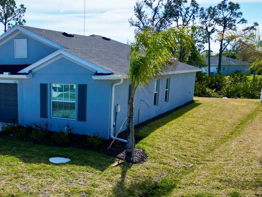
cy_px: 141
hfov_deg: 42.3
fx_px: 318
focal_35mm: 42
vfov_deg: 33.9
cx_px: 43
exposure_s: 1/3200
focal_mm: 6.72
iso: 120
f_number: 1.7
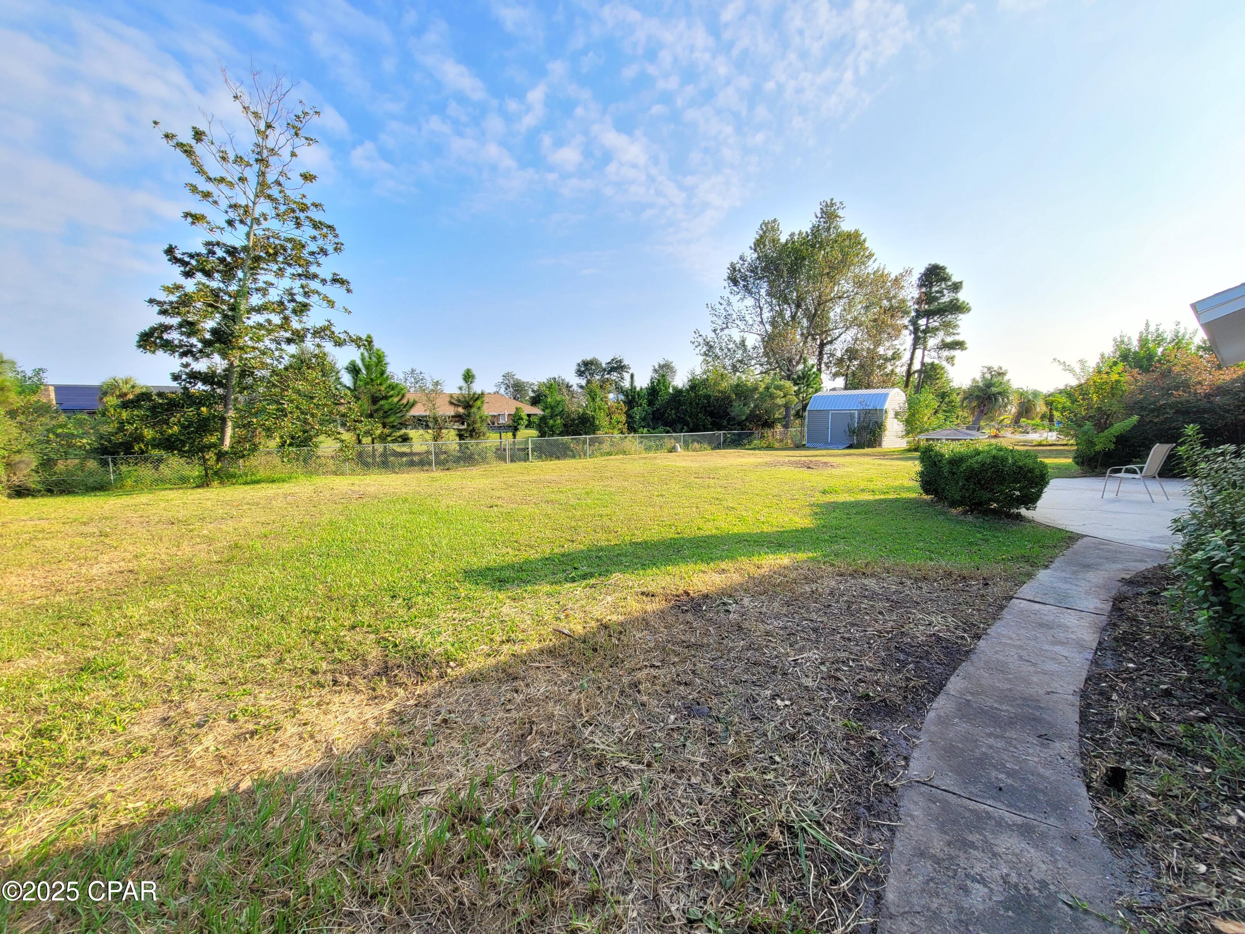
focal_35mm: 13
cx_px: 622
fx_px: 468
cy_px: 467
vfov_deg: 89.9
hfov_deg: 106.2
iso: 50
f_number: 2.2
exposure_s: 1/456
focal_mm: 2.2
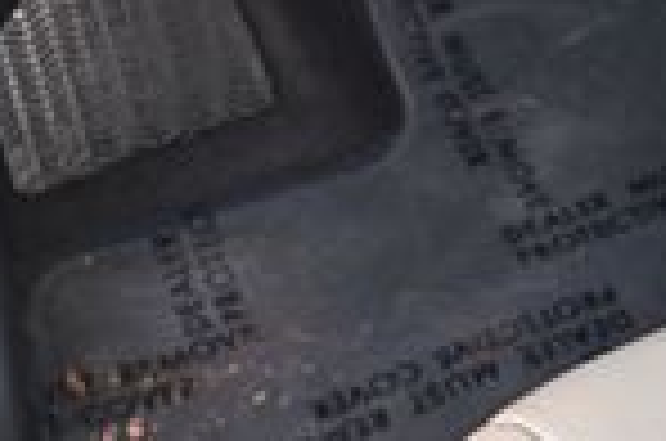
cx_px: 1094
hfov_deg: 14.1
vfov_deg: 9.5
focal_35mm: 133
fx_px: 2460
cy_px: -495
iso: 450
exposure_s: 1/125
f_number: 3.8
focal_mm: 20.5
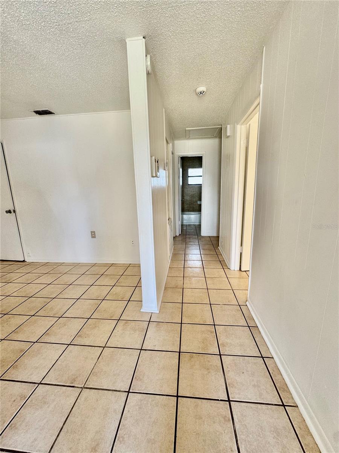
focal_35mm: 14
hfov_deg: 85.7
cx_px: 170
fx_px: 183
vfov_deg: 102.1
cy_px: 226
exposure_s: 1/99
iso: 100
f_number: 2.2
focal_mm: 2.22
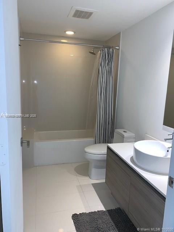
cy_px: 116
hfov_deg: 53.1
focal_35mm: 26
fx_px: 174
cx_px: 87
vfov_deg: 67.3
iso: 32
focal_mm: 4.25
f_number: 1.8
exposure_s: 1/17
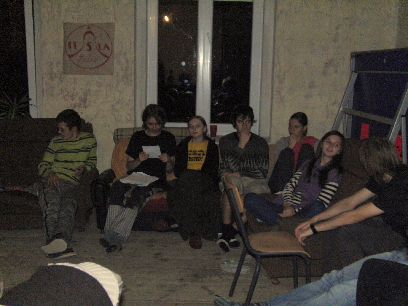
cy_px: 153
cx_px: 204
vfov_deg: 31.5
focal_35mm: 46
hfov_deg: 41.2
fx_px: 542
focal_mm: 9.4
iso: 800
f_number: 2.7
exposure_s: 1/60
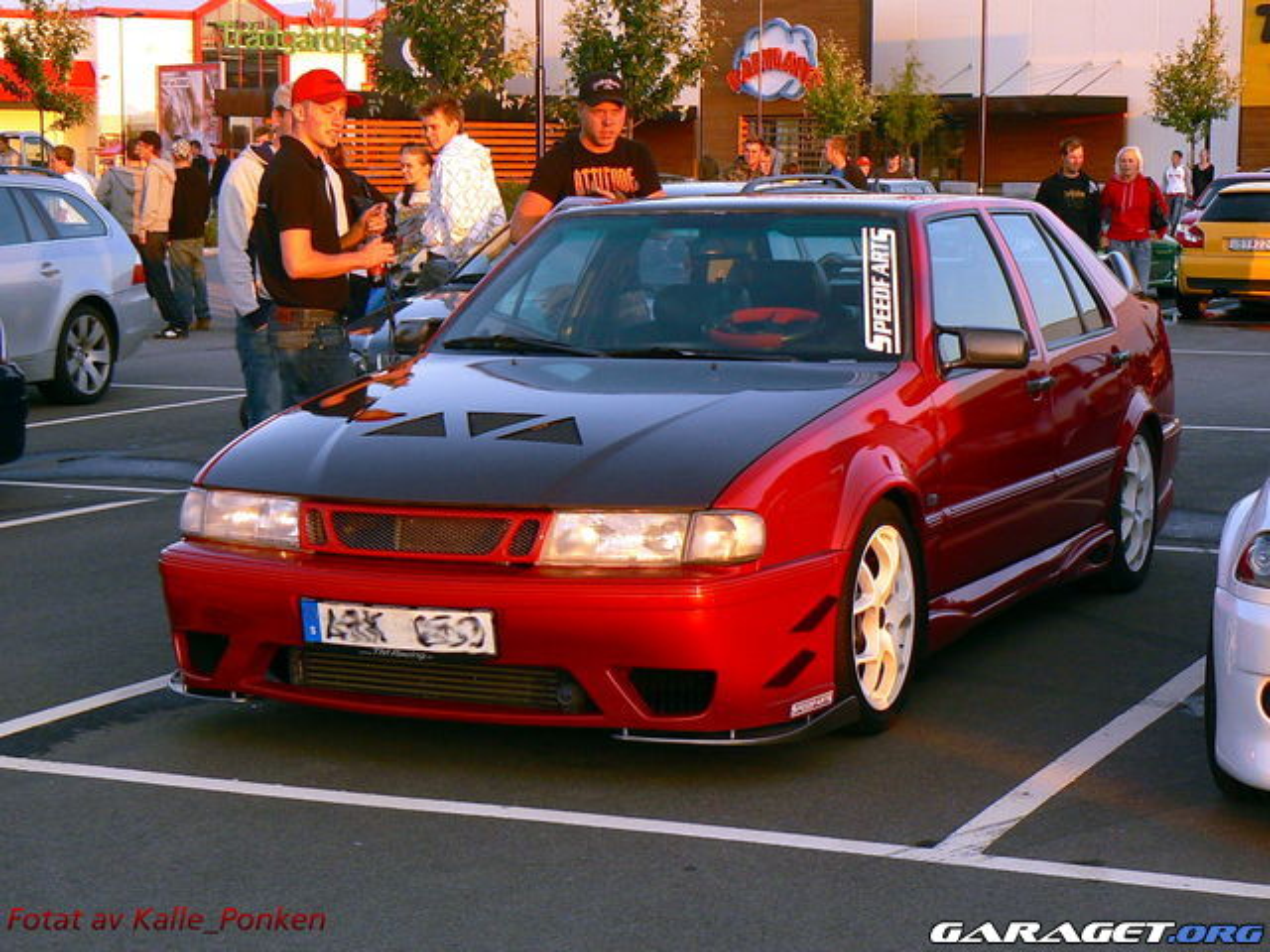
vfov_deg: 20.2
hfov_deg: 26.7
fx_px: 2678
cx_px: 635
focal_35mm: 73
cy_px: 476
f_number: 4
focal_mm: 10.1
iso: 80
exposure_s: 1/200
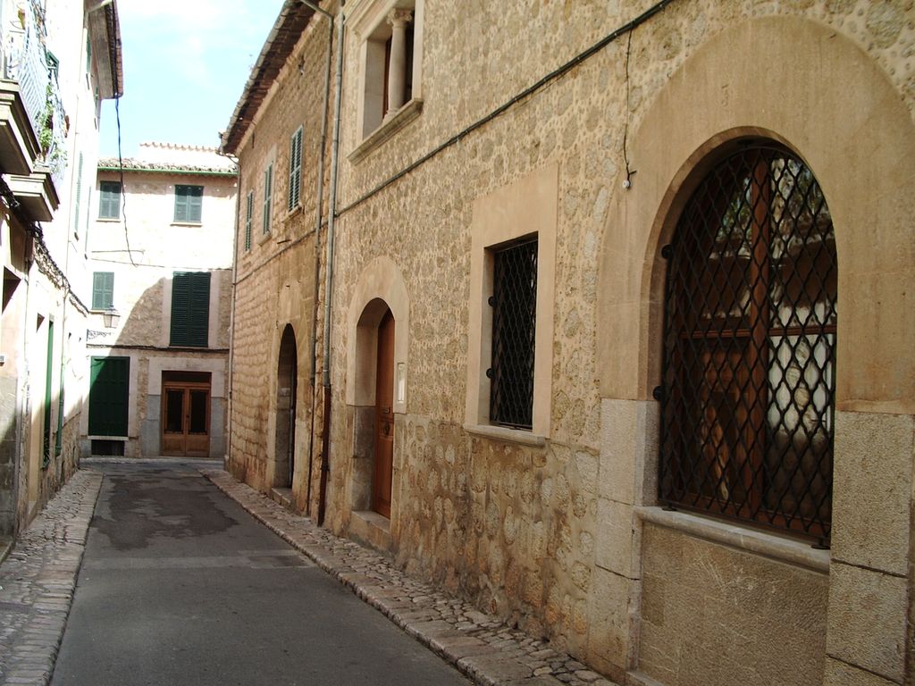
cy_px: 343
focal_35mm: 35
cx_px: 458
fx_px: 925
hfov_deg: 52.6
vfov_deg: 40.7
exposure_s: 1/100
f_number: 4.3
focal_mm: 5.8
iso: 50
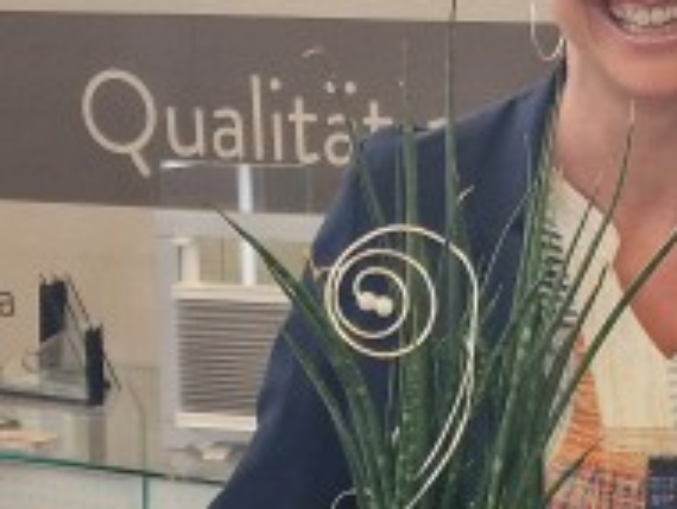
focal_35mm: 121
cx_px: 527
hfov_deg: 16.2
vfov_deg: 12.3
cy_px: 306
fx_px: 2369
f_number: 1.8
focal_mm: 6.4
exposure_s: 1/100
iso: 125
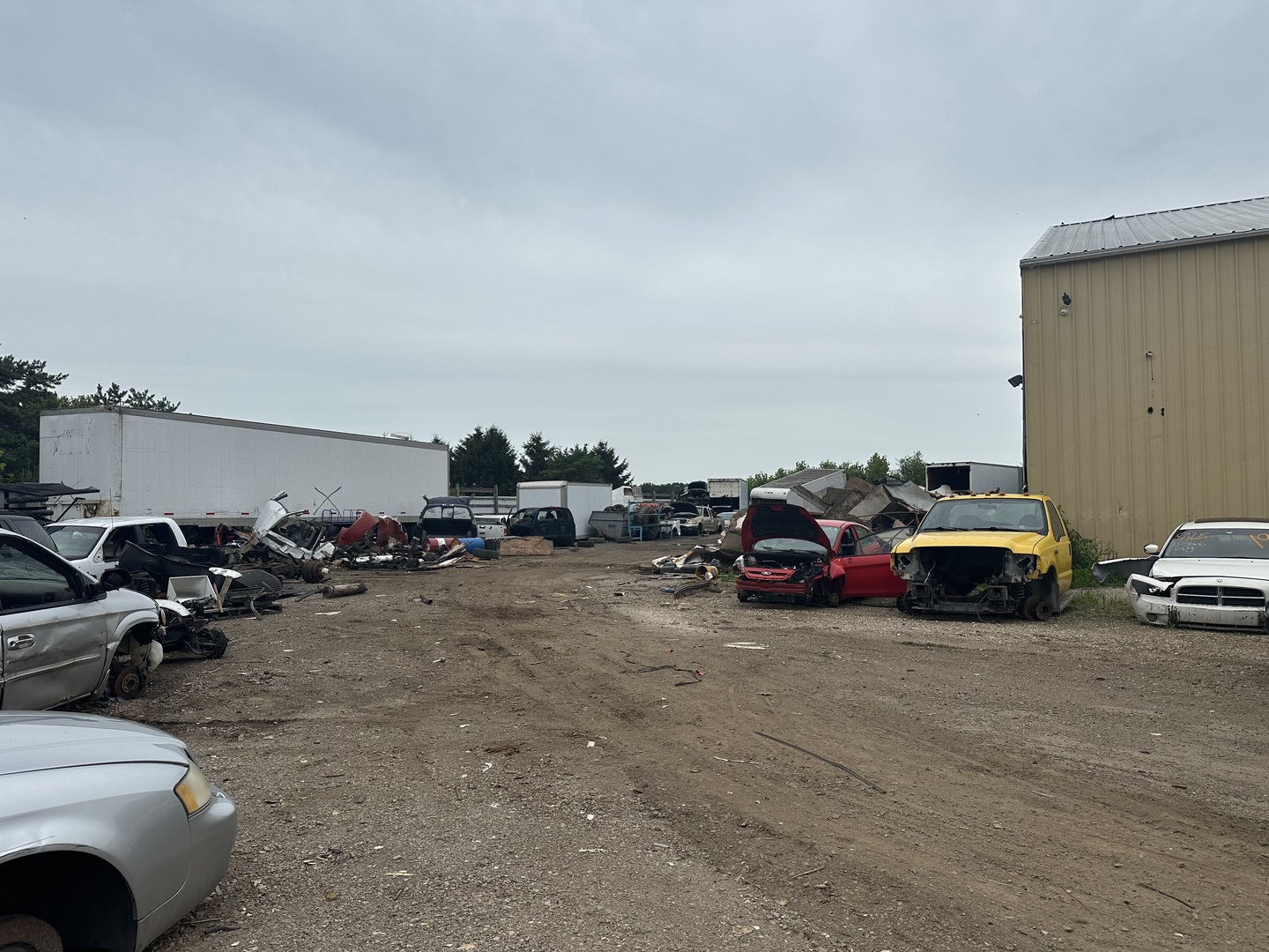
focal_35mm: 24
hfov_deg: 71.6
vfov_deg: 56.8
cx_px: 634
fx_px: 880
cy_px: 476
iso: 80
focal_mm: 6.86
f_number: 1.78
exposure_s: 1/6623
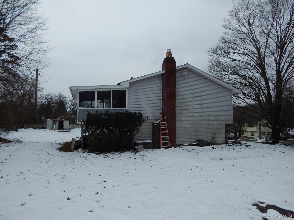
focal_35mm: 22
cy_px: 110
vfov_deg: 61.1
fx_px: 187
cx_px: 147
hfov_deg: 76.4
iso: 125
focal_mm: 4
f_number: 3
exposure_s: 1/1250
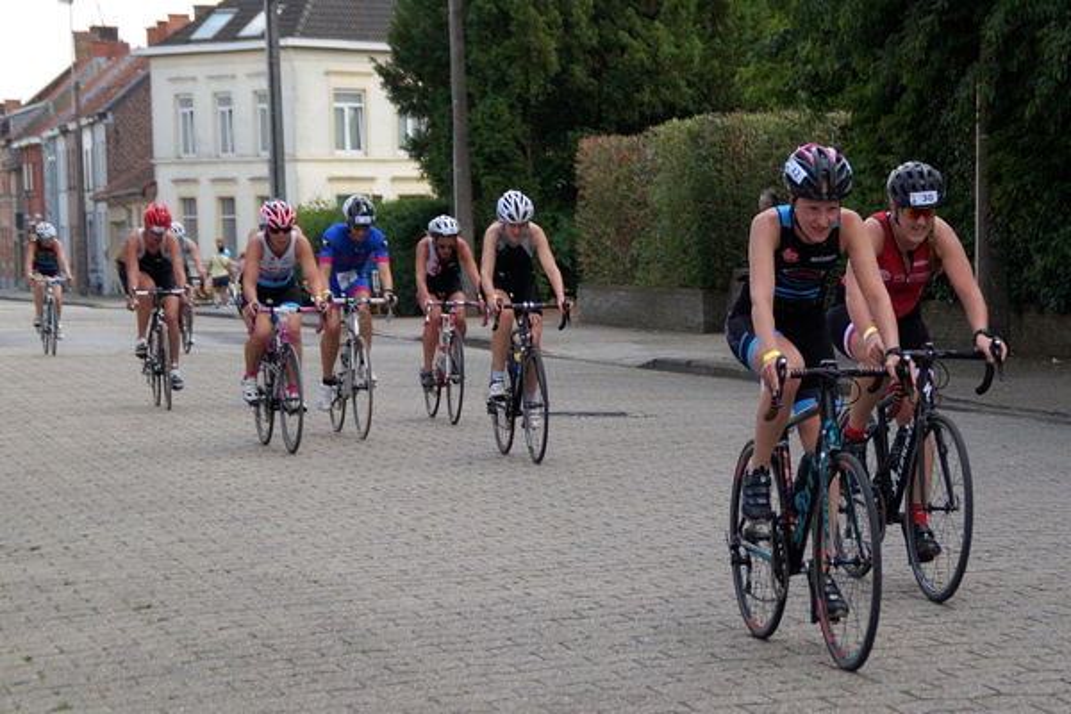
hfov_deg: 27.0
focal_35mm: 75
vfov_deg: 18.2
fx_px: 2231
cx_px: 536
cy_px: 357
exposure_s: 1/2000
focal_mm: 50
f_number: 5
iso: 800
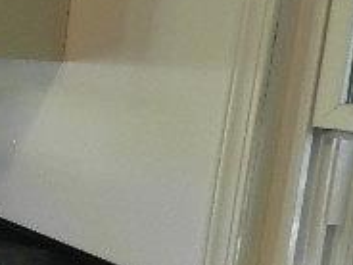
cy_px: 125
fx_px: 816
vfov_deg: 18.4
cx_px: -238
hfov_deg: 19.7
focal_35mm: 80
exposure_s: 1/30
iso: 160
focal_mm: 4
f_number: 3.4
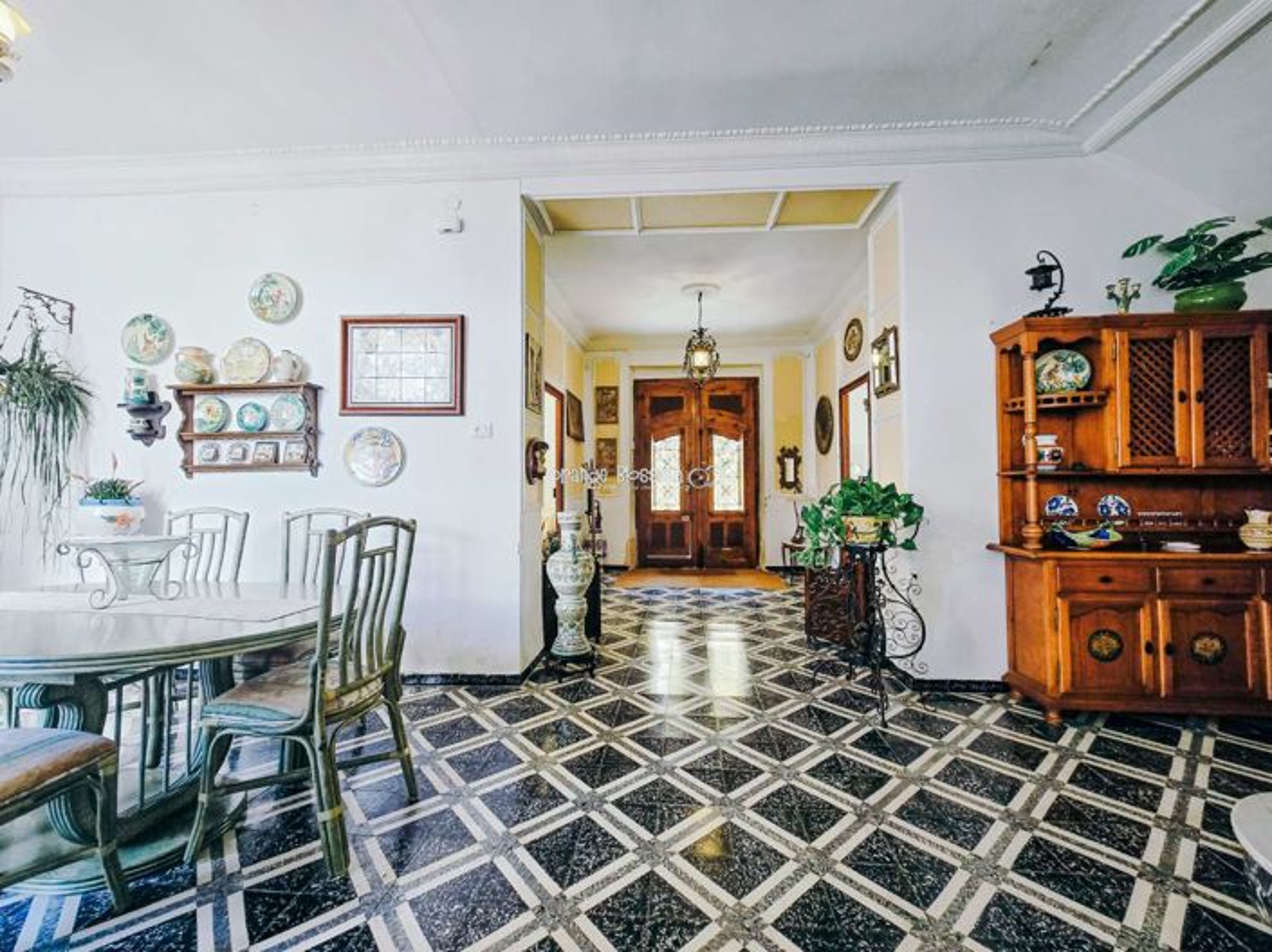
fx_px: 477
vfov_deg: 89.9
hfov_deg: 106.2
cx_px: 636
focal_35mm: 13
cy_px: 476
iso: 125
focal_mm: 2.2
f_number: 2.2
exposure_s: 1/50
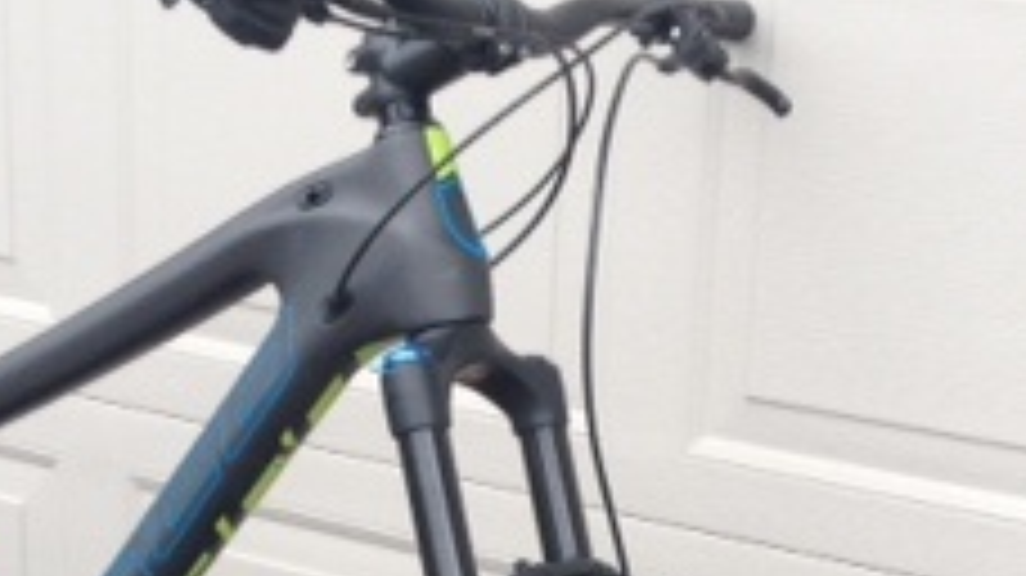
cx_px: 585
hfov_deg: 20.0
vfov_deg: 11.0
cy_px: 742
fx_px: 2910
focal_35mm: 107
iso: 50
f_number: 2.4
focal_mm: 4.28
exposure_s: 1/166
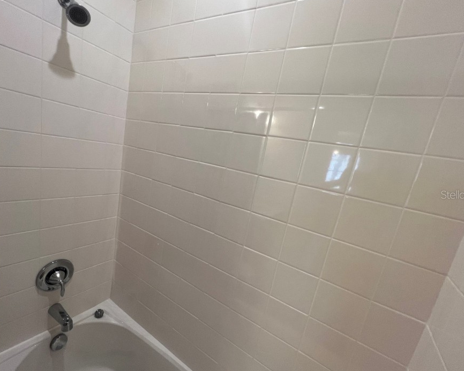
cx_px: 217
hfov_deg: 96.7
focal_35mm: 15
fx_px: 206
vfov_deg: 84.0
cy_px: 194
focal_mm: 1.57
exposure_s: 1/120
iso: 125
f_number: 1.8
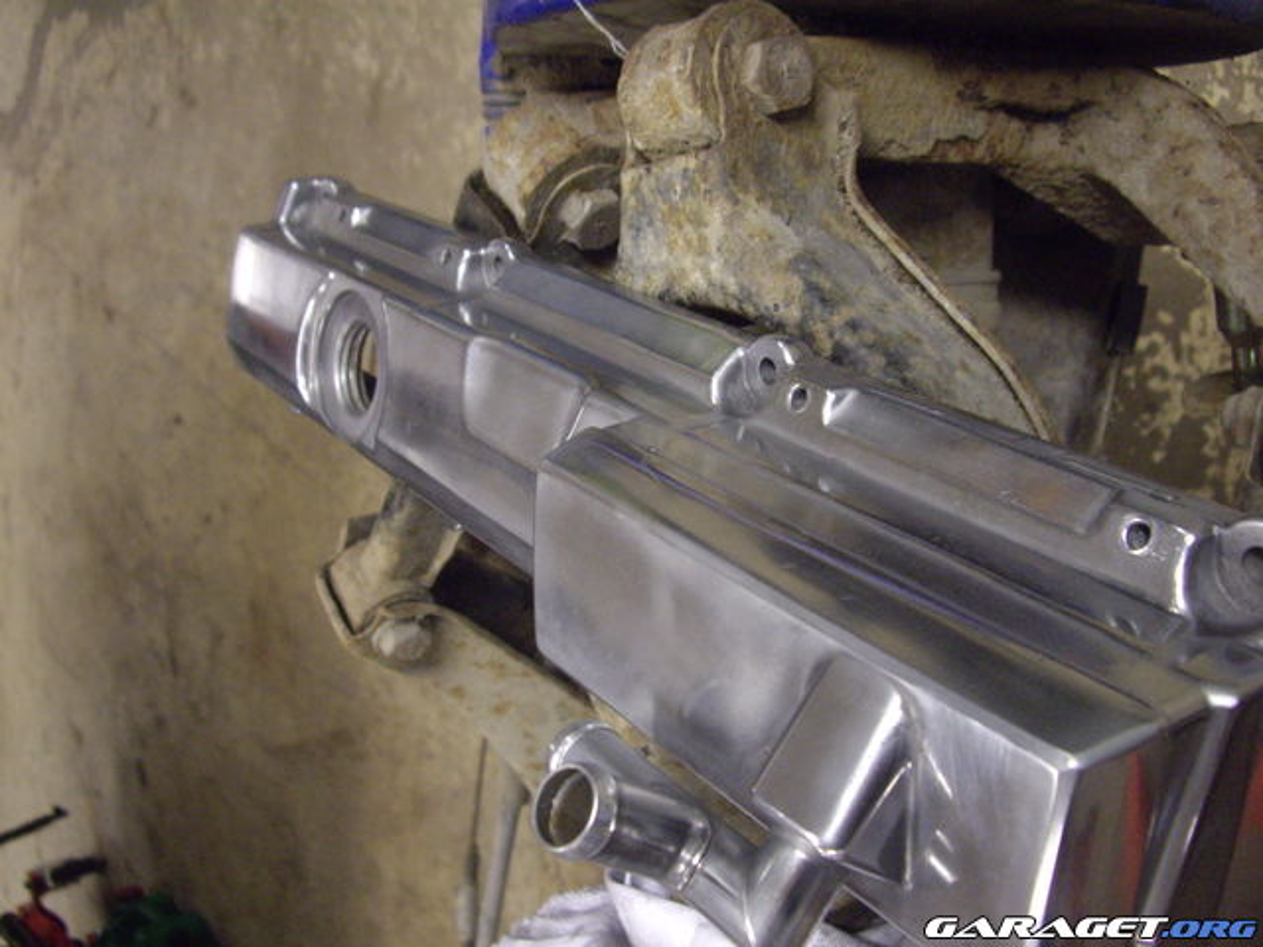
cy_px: 474
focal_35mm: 38
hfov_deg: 49.0
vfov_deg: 37.7
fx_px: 1386
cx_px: 632
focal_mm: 7.9
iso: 400
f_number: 2.8
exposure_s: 1/60
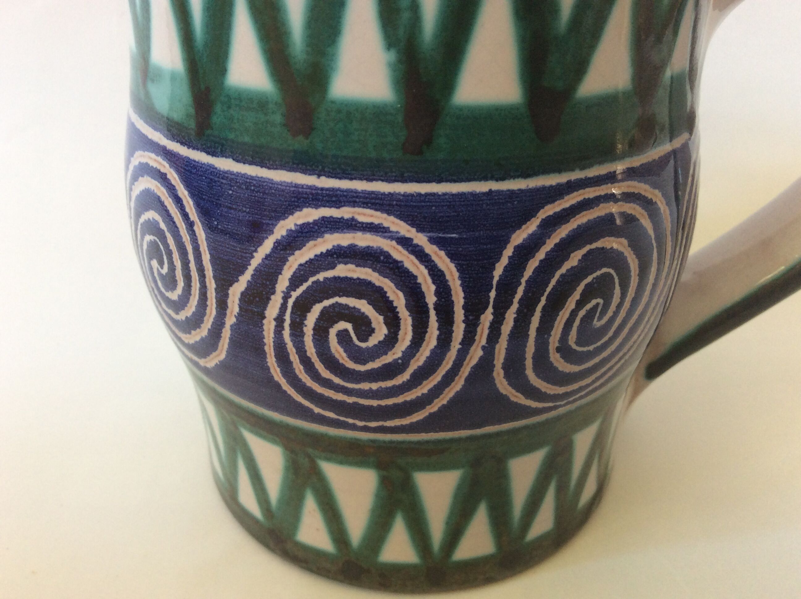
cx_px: 400
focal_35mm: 32
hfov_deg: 56.9
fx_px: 739
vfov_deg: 44.1
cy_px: 300
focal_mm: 3.3
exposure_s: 1/25
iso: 64
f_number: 2.4
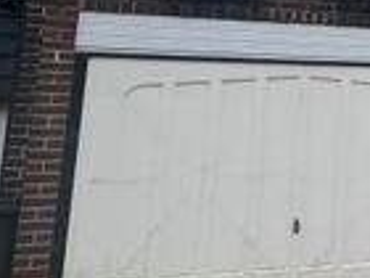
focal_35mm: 65
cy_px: 46
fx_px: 695
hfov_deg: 20.3
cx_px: 682
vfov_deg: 22.2
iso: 32
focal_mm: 1.57
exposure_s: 1/436
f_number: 1.8
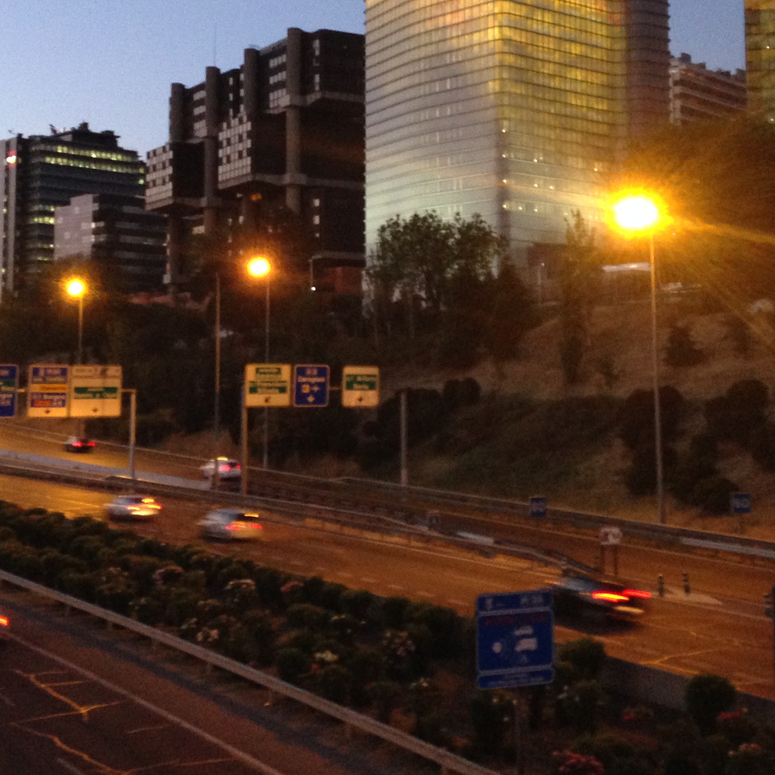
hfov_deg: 29.4
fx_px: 1469
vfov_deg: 29.3
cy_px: 242
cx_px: 270
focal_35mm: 58
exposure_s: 1/20
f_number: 2.4
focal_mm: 4.12
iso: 250
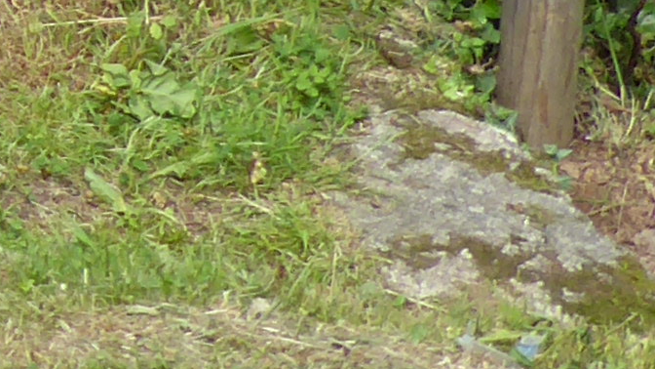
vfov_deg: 6.3
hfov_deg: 10.4
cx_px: -748
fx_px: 3265
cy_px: -325
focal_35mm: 188
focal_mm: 5
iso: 100
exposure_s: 1/250
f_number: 3.5
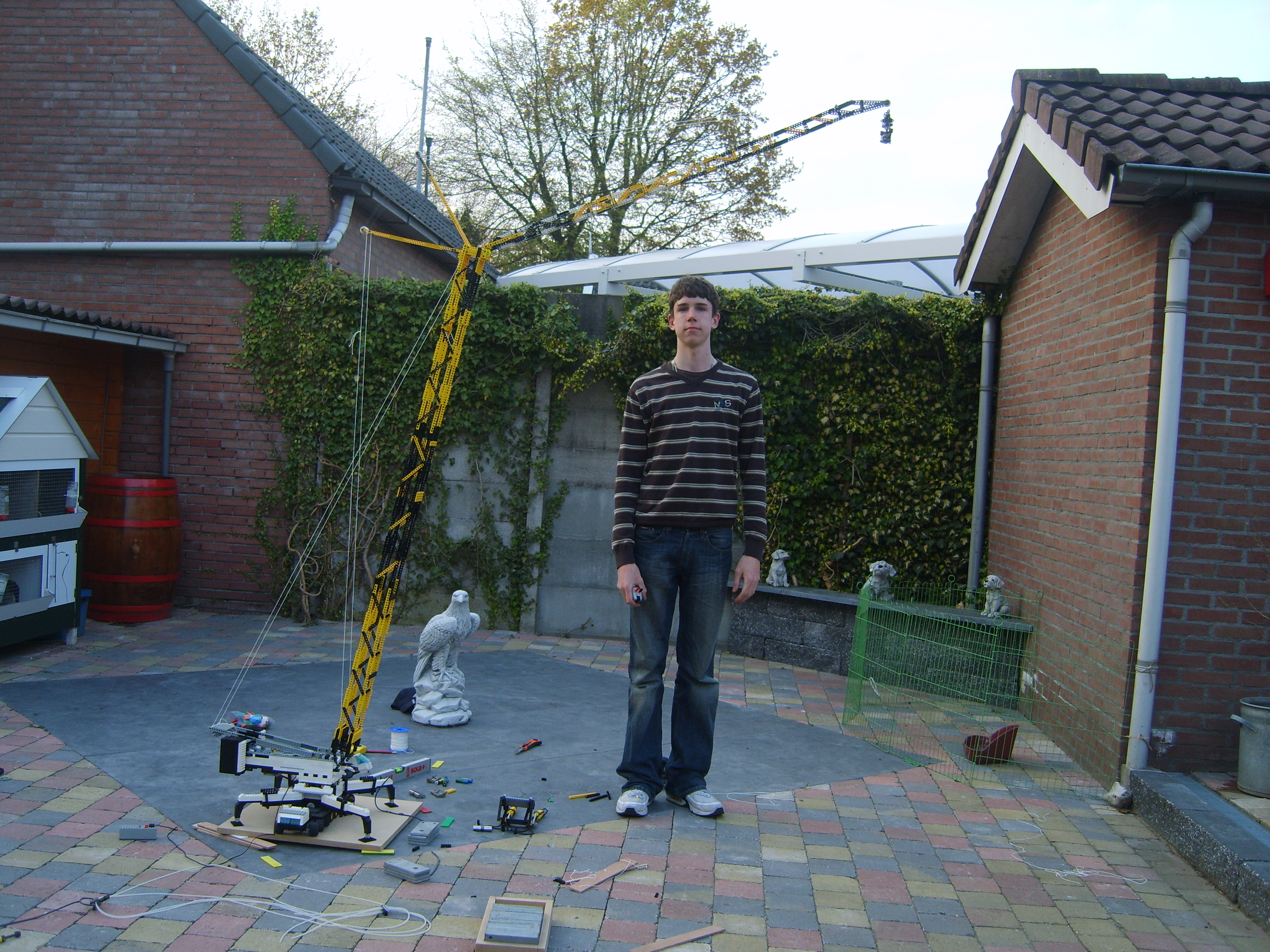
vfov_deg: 40.7
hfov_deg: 52.6
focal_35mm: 35
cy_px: 476
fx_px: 1284
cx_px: 635
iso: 50
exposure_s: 1/90
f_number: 2.8
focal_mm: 7.4
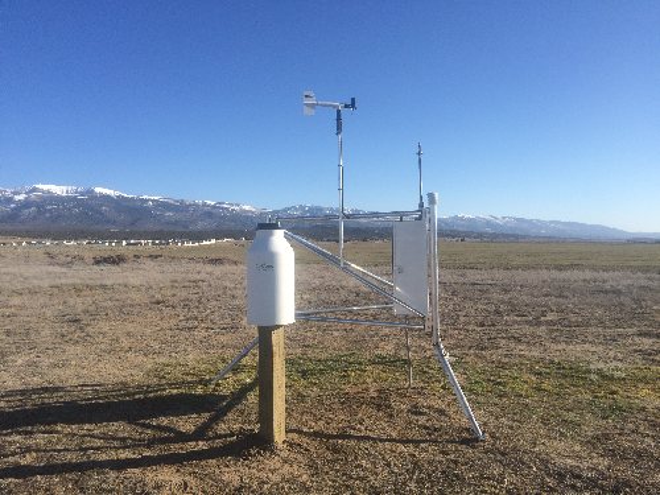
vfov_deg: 48.2
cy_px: 248
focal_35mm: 29
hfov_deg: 61.7
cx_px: 330
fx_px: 553
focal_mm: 4.15
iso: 32
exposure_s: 1/2053
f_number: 2.2
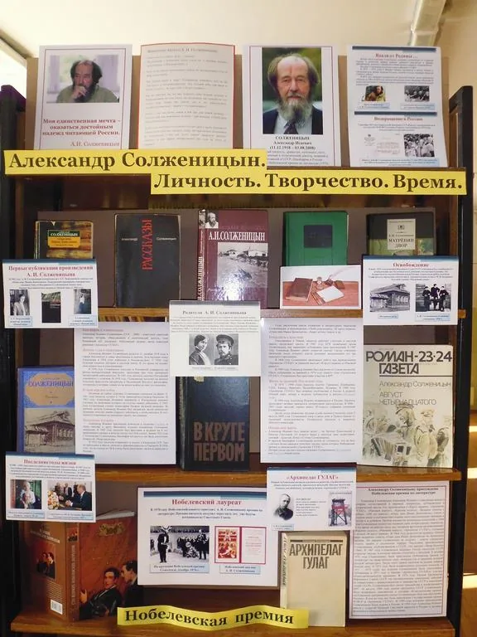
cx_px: 238
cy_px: 318
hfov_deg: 40.7
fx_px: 643
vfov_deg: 52.6
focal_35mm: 35
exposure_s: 1/60
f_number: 3.3
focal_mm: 6.3
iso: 400
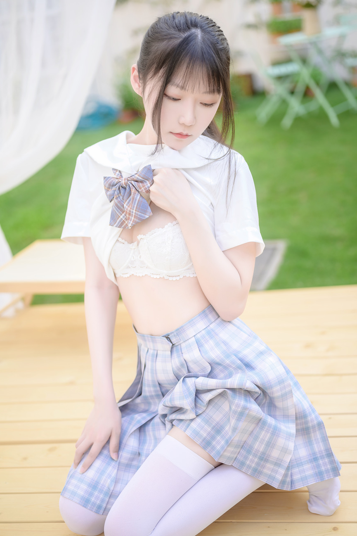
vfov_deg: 38.2
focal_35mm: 52
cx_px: 183
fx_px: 774
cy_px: 266
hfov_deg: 26.0
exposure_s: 1/400
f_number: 1.8
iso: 100
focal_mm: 50
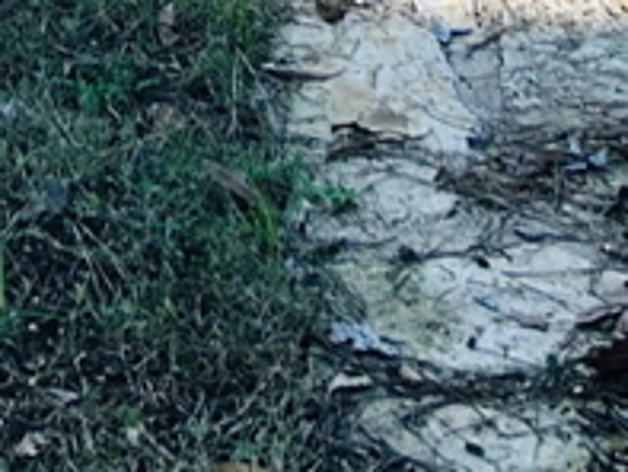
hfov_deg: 12.3
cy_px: -820
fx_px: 2868
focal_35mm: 158
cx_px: -70
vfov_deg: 8.3
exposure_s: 1/2123
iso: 50
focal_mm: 5.7
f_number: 1.5
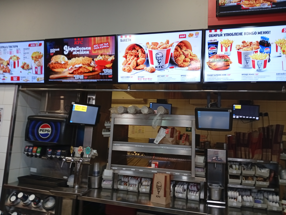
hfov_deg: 65.2
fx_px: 223
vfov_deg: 51.5
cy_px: 108
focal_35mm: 27
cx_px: 143
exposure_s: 1/30
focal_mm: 3.98
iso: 220
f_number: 1.8
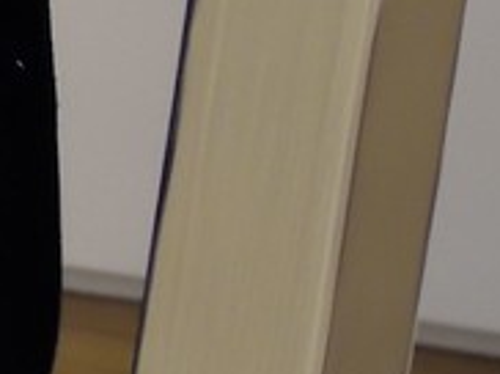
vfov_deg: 4.8
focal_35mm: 288
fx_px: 4154
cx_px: -1330
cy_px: -914
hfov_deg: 6.0
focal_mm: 34
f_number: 9
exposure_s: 1/80
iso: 1600
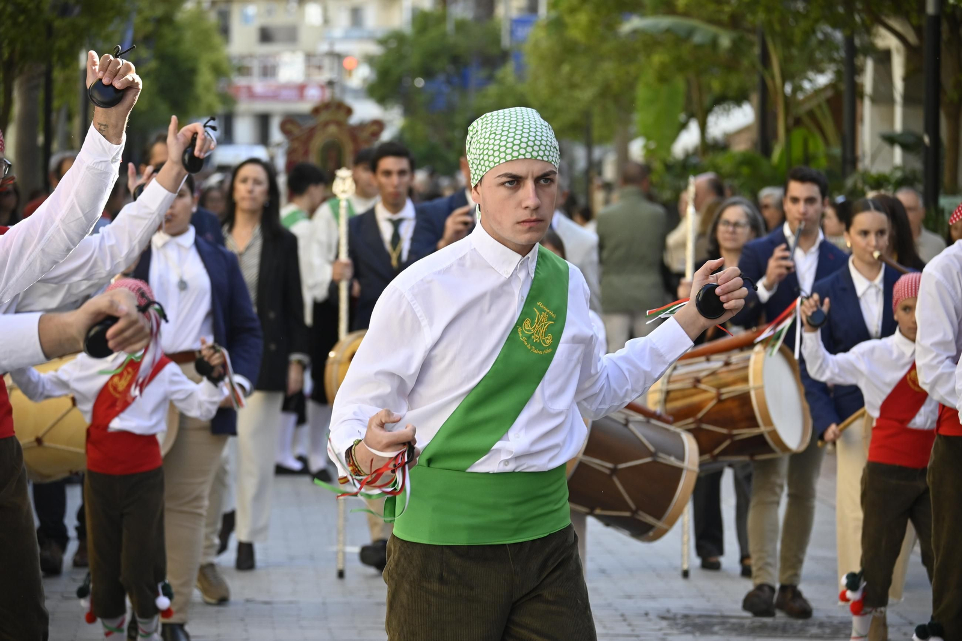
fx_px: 4608
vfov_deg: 8.0
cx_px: 481
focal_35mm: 172
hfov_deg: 11.9
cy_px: 320
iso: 400
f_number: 5.6
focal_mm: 115
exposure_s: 1/400
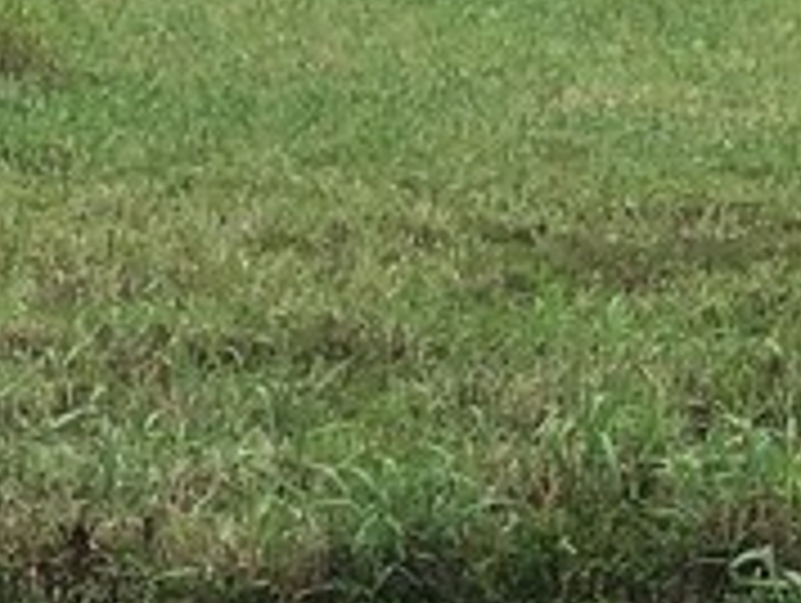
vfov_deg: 8.4
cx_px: 837
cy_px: 216
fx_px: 4124
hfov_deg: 11.0
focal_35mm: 178
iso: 25
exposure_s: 1/1988
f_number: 2.4
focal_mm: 3.3
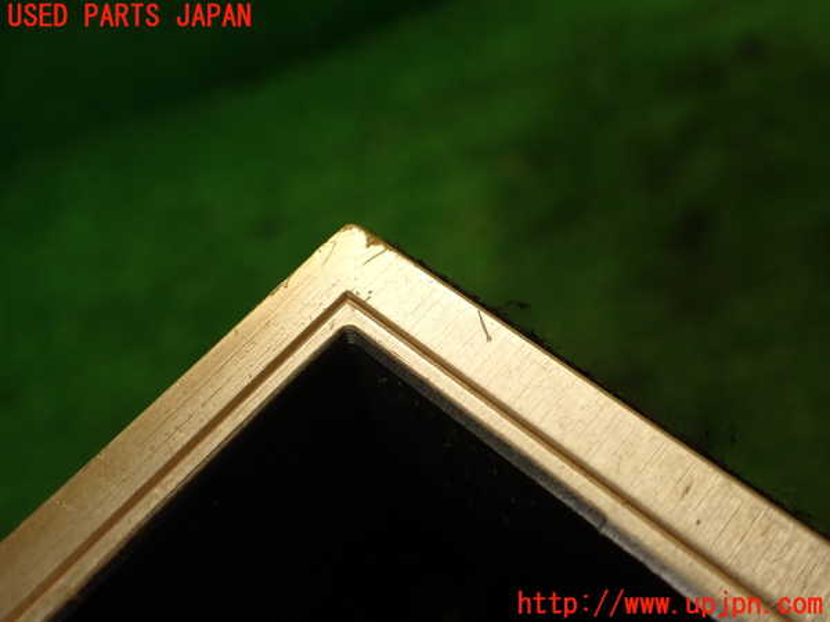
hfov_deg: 56.8
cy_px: 311
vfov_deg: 44.2
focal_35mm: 32
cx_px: 415
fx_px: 767
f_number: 2.4
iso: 200
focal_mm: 5.79
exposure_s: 1/50
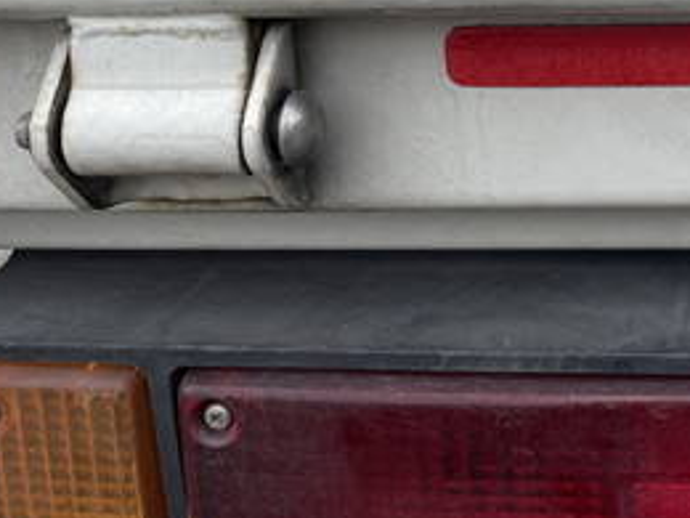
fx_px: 1276
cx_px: 772
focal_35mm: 64
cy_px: -101
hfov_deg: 27.5
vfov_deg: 21.3
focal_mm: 4.2
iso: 32
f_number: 1.6
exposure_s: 1/1490
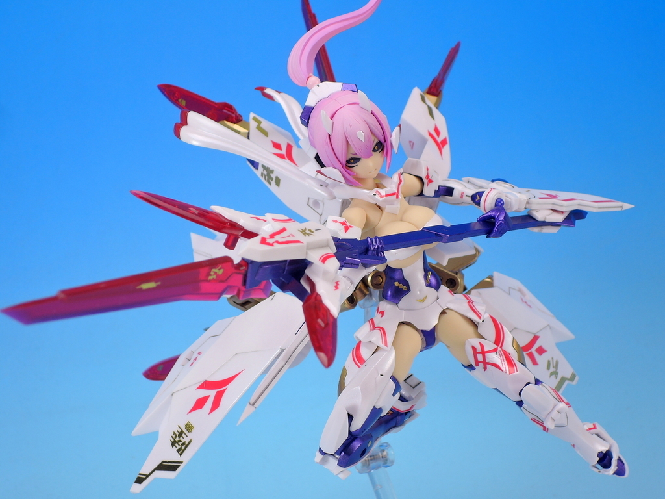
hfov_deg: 20.7
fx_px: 1825
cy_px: 250
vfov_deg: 15.6
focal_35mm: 95
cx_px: 332
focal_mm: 20.2
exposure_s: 1/8
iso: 80
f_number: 5.6
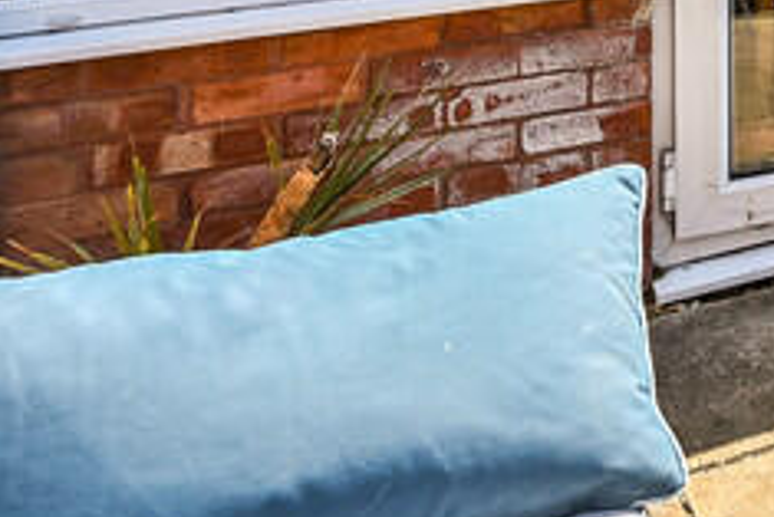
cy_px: -314
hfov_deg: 21.9
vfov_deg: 18.9
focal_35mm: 61
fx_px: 1312
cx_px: 1367
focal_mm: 14
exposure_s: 1/125
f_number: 9
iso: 100
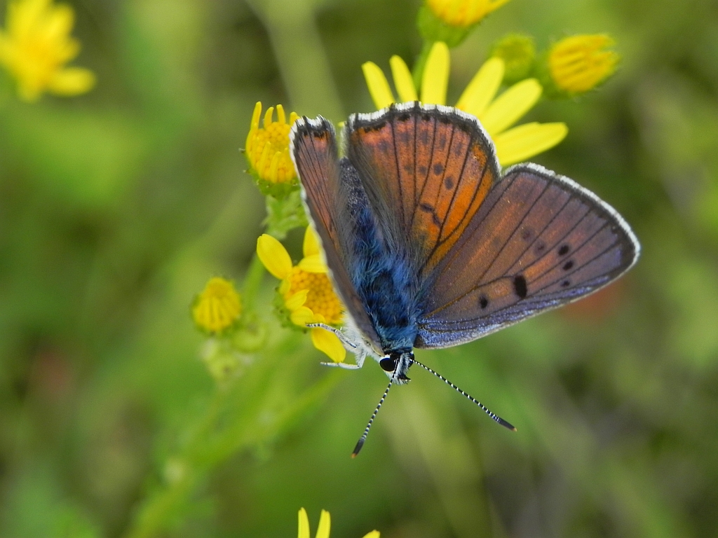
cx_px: 359
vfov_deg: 14.1
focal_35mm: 105
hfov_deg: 18.7
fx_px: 2178
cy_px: 269
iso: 160
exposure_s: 1/355
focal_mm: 18.8
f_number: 4
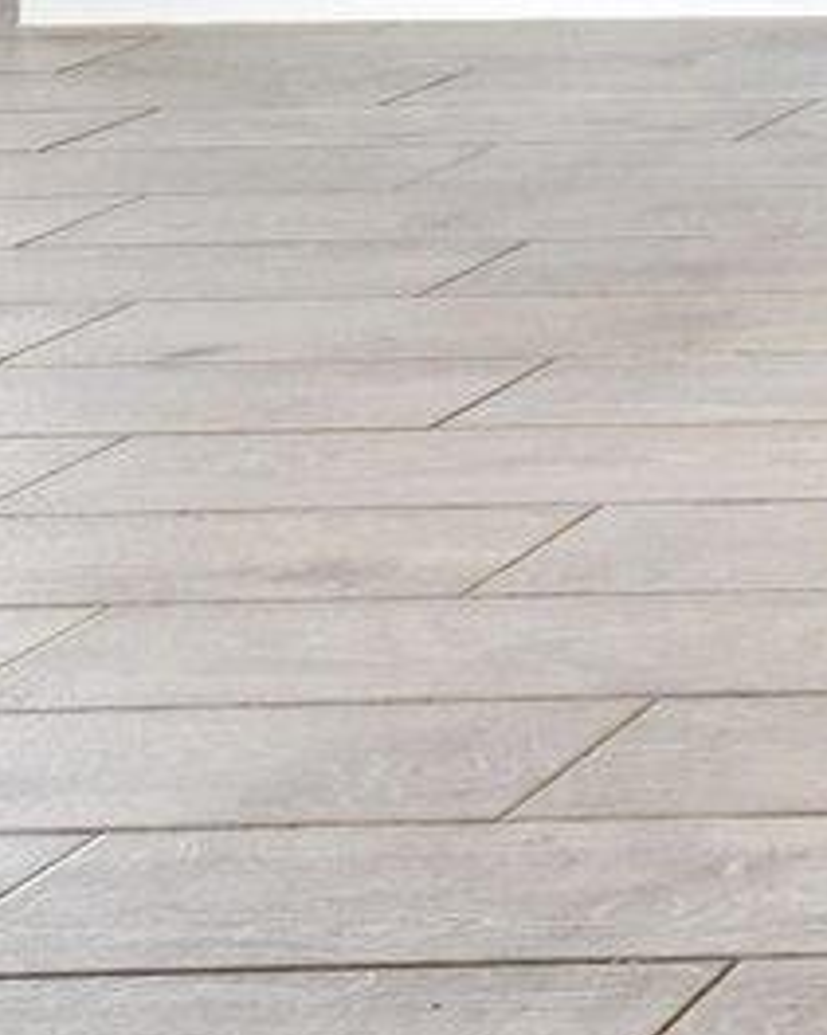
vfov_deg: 16.1
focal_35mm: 102
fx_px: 3122
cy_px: -778
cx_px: 2622
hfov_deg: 10.1
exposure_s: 1/40
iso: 400
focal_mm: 14
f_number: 8
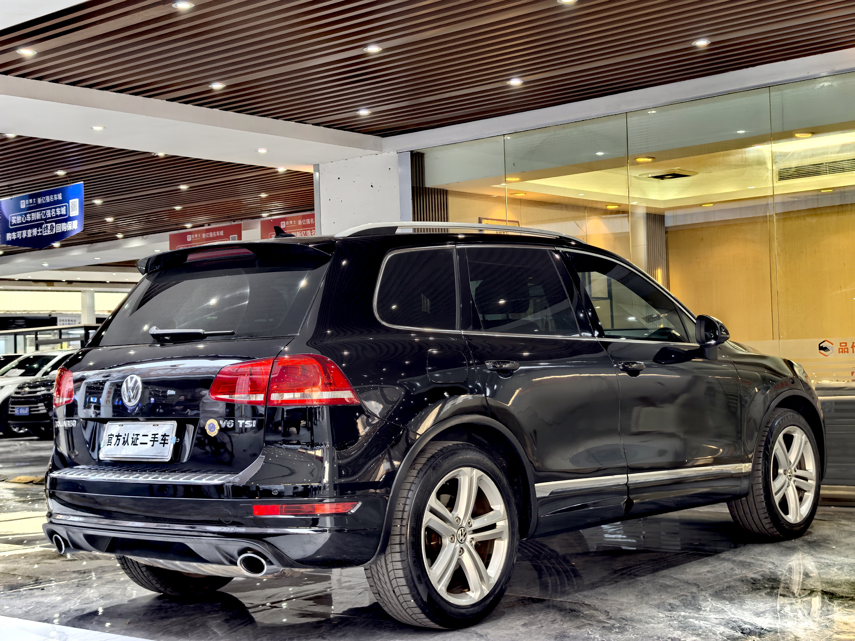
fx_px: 1334
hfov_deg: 35.5
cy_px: 320
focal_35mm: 54
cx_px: 428
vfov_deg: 27.0
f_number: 1.4
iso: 100
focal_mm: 6.98
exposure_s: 1/200
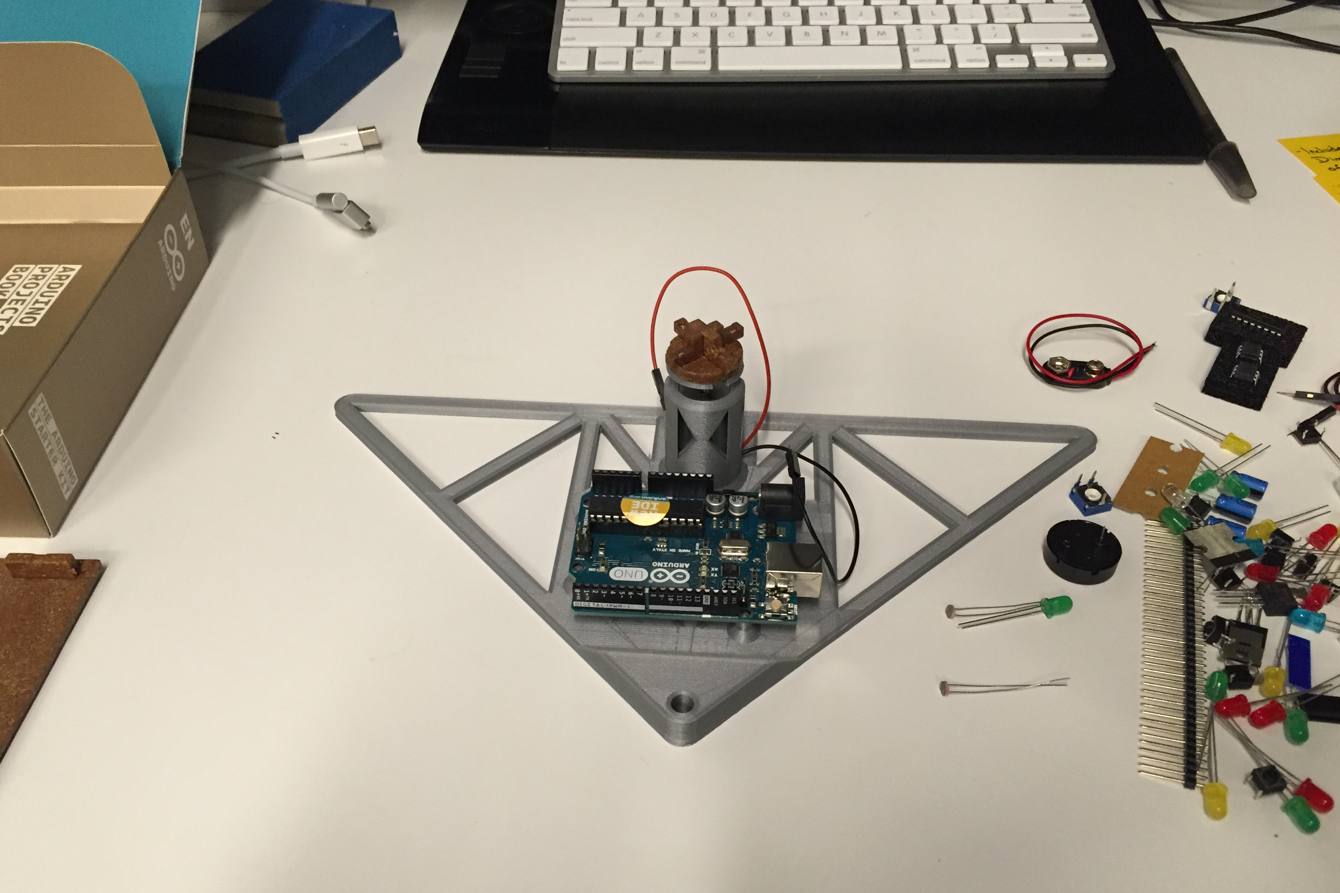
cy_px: 469
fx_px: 1154
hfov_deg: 60.3
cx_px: 663
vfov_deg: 42.3
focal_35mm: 31
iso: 160
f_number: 2.2
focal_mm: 4.15
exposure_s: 1/30
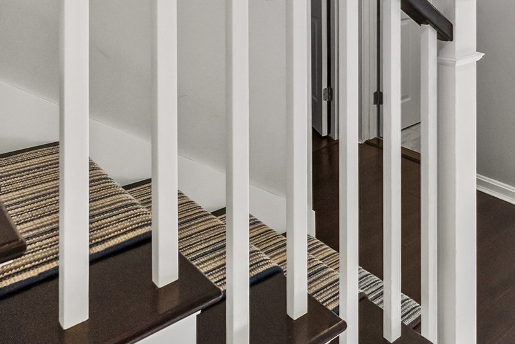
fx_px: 501
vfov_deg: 32.3
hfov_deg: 48.4
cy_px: -55
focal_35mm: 35
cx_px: 468
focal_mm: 14
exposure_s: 1/200
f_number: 5.6
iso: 1250
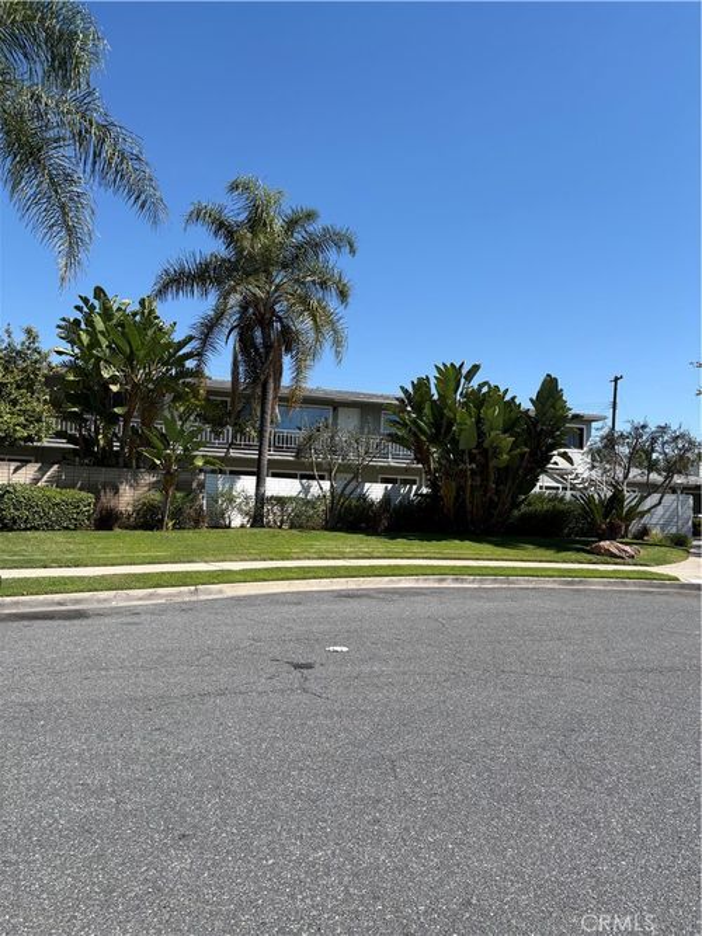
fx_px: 703
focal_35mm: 26
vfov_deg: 67.3
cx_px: 351
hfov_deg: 53.0
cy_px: 468
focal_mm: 5.96
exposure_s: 1/2985
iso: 50
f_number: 1.6
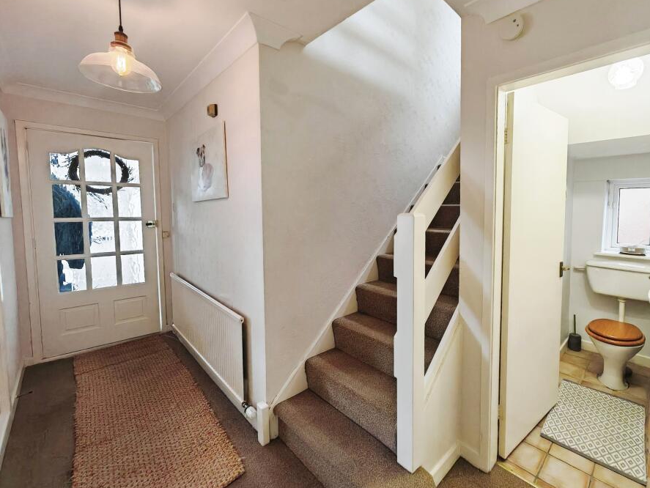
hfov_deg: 97.4
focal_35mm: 15
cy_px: 260
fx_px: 282
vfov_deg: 81.7
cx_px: 374
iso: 320
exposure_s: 1/33
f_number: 2
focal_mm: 1.82
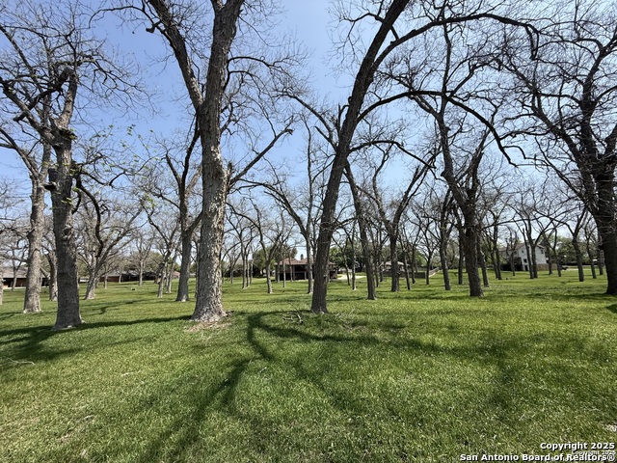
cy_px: 232
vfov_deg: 85.7
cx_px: 308
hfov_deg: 102.1
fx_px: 250
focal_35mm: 14
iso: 50
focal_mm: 2.22
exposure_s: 1/1368
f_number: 2.2
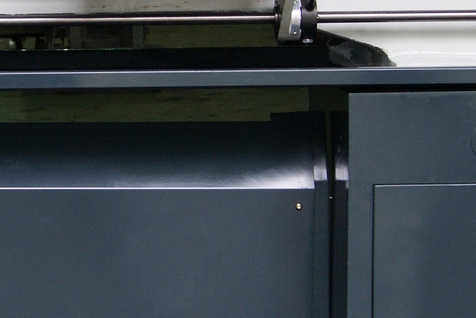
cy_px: 114
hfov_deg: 14.2
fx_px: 1866
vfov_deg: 9.8
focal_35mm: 141
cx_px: -49
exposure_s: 1/50
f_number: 4.5
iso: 250
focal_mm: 26
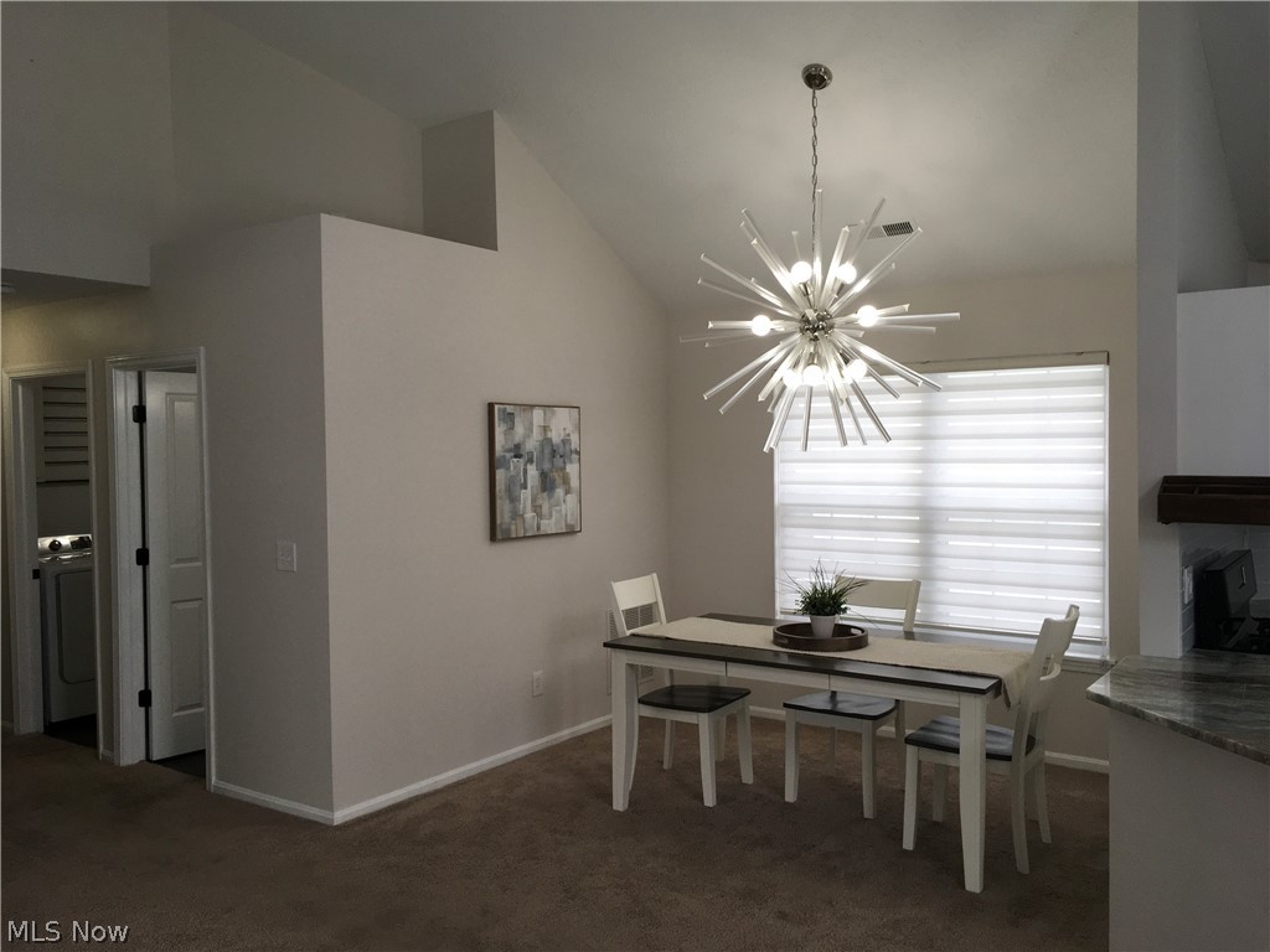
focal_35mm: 29
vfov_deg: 48.2
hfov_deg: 61.7
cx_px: 635
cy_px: 476
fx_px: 1064
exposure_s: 1/120
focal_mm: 4.15
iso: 40
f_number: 2.2
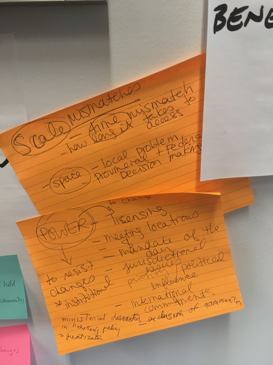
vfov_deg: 61.7
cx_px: 136
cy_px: 182
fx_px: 305
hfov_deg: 48.2
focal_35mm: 29
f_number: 2.2
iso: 100
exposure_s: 1/30
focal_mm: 4.15
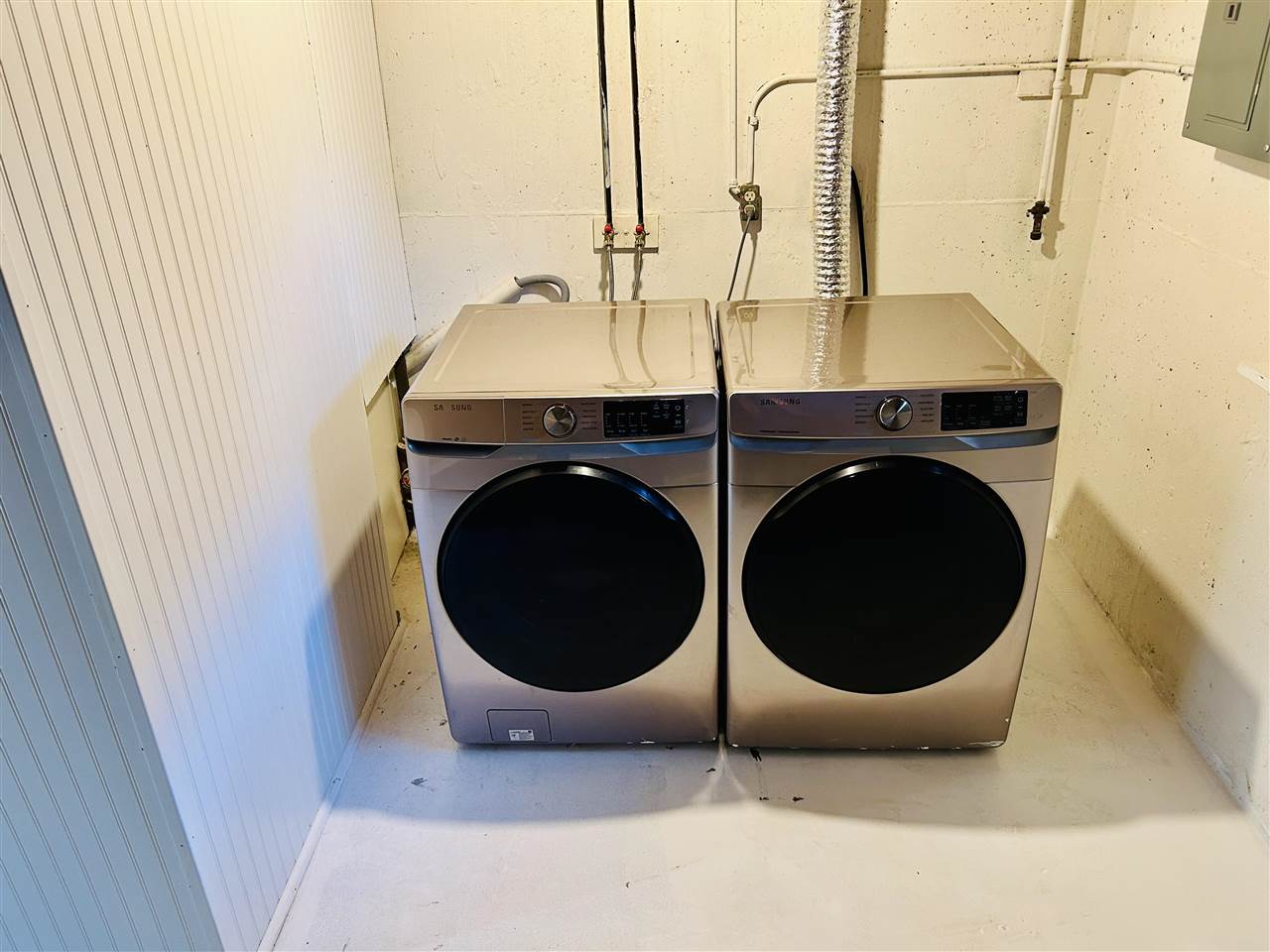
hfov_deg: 67.3
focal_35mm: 26
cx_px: 635
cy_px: 476
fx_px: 954
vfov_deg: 53.1
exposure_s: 1/60
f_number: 1.5
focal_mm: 5.7
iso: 160
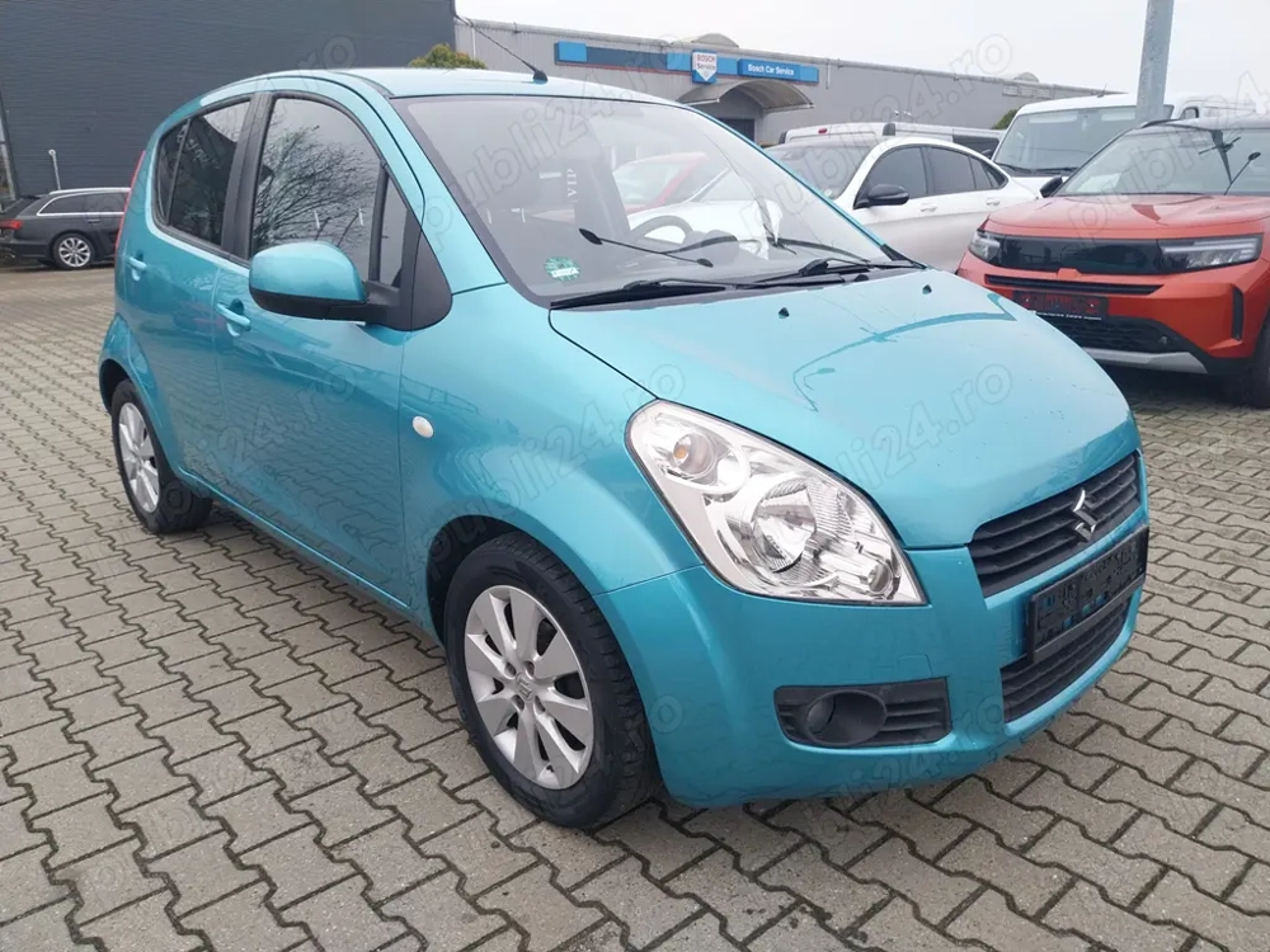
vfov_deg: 53.1
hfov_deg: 67.3
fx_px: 954
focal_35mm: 26
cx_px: 635
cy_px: 476
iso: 32
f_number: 1.8
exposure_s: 1/100
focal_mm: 4
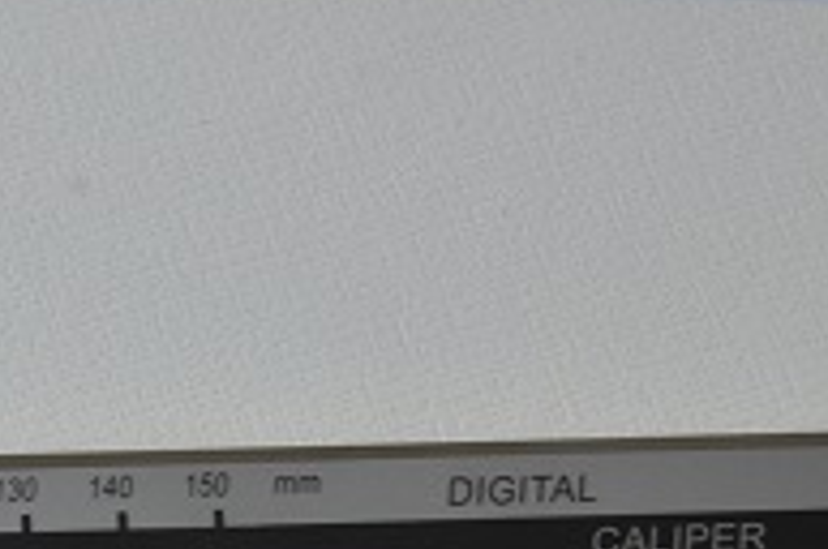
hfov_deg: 12.0
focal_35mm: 166
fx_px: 3812
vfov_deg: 8.2
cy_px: 667
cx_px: -257
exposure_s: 1/10
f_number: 13
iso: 250
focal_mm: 38
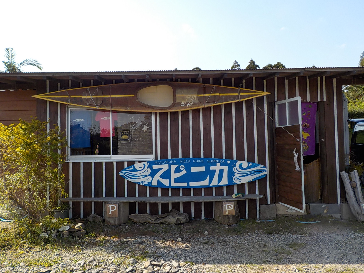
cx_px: 182
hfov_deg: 60.0
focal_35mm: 30
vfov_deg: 46.8
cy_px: 136
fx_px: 315
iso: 125
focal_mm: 4.1
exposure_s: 1/640
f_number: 3.3
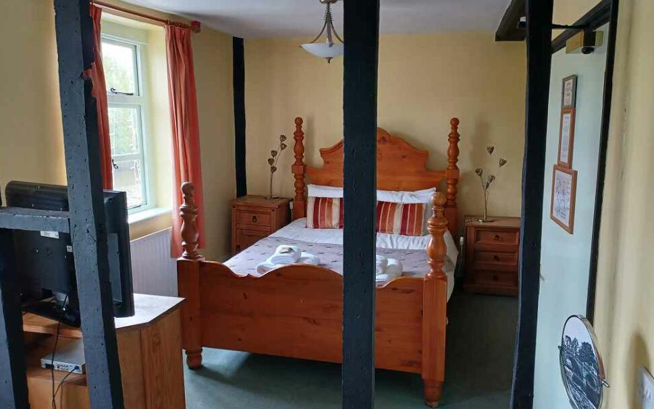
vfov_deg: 44.5
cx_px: 339
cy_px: 195
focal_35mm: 28
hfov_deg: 66.4
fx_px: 499
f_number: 1.8
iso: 200
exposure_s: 1/50
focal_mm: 4.6
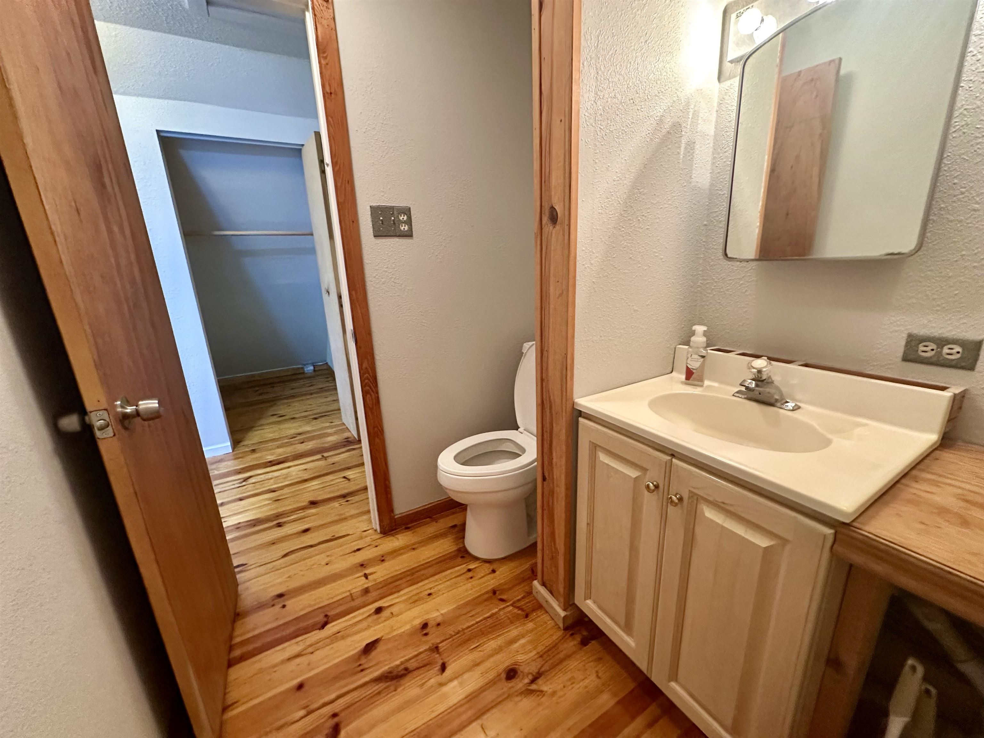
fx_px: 398
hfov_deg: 102.1
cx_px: 492
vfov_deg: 85.7
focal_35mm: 14
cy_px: 369
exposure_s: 1/60
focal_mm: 2.22
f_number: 2.2
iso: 500
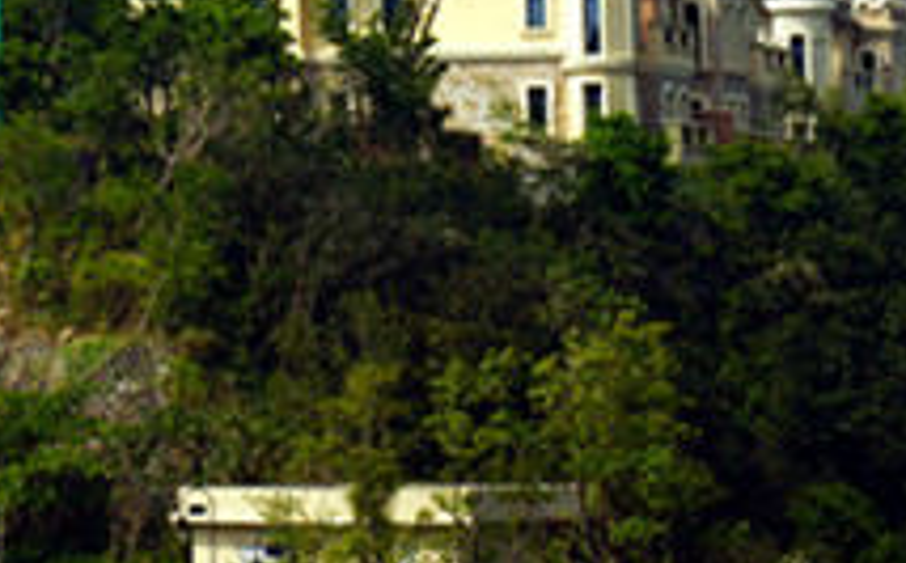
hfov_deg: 7.5
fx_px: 6878
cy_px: -519
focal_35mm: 279
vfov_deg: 4.6
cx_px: -207
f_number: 10
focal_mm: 50
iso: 100
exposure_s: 1/125
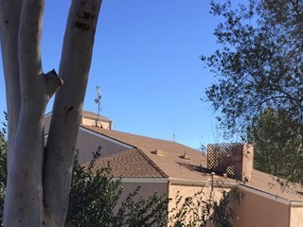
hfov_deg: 33.2
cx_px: 158
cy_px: 218
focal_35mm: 58
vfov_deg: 24.3
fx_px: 508
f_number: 2.2
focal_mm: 4.15
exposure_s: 1/964
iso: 32
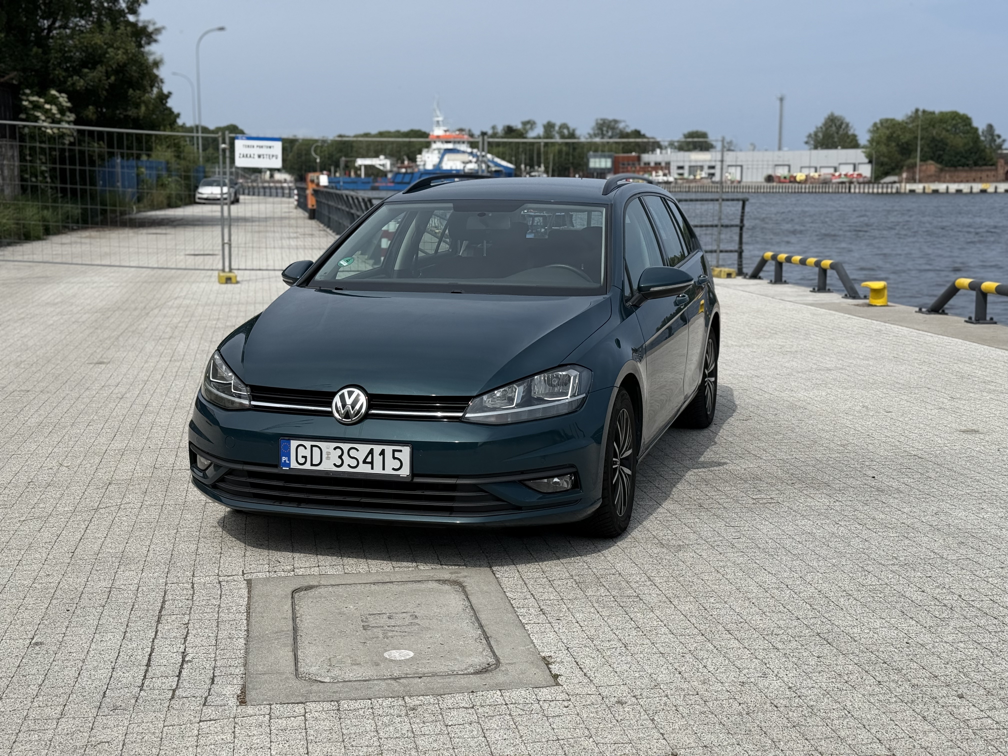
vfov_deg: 30.3
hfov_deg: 39.7
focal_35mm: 48
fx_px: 1398
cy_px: 378
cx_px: 504
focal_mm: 6.76
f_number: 1.78
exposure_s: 1/7874
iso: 100
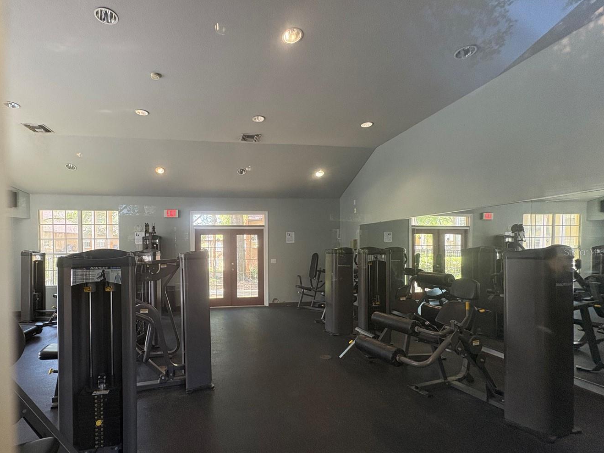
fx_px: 297
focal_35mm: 17
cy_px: 252
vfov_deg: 74.5
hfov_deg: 89.8
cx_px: 241
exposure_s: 1/67
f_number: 2.2
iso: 250
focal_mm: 2.22
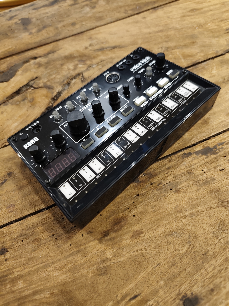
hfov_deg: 58.9
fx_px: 203
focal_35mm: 23
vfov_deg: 73.9
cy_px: 153
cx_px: 114
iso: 1600
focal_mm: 6.19
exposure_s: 1/32.5
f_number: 1.65
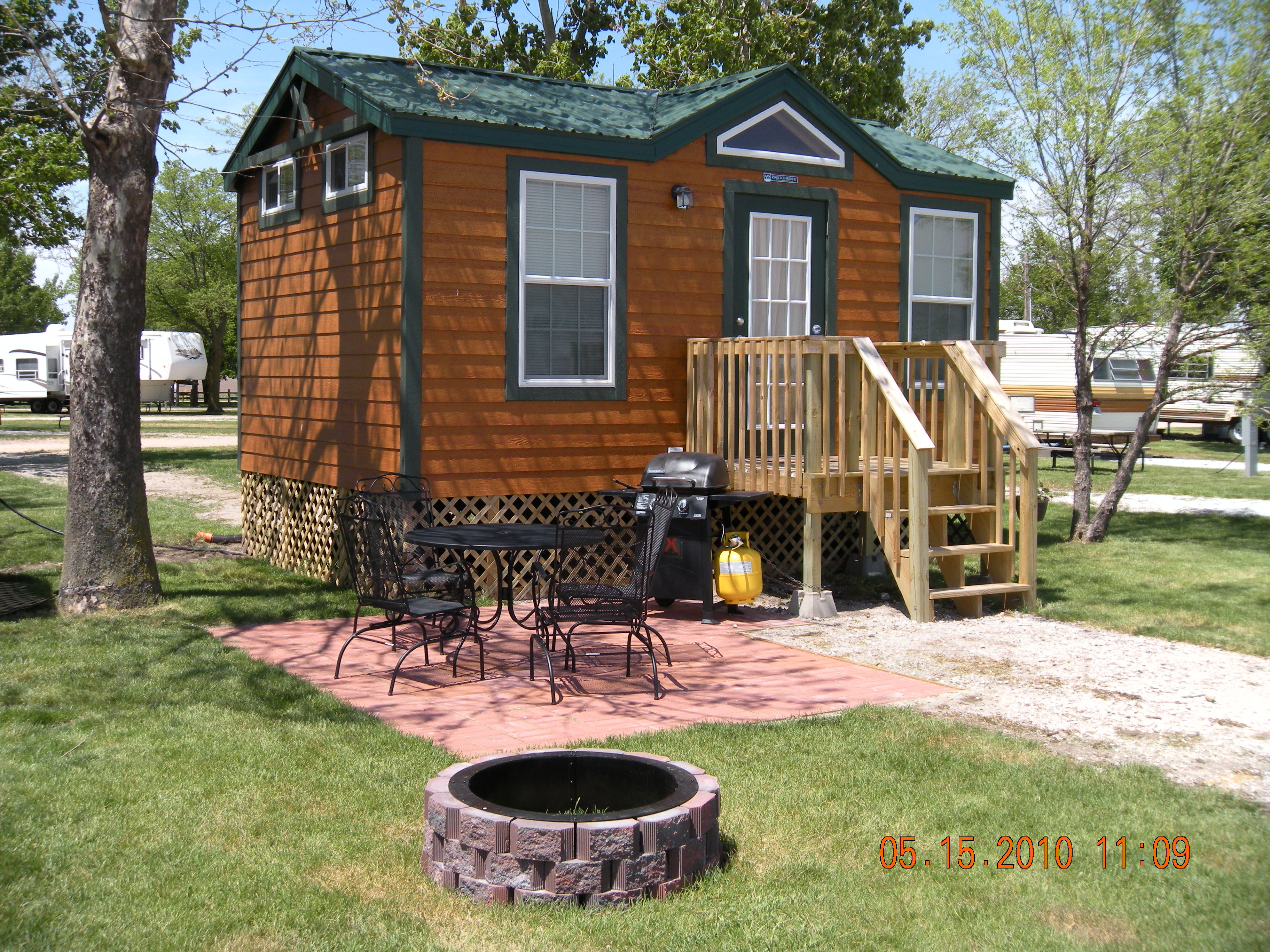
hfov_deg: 42.9
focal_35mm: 44
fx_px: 1614
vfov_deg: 32.9
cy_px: 476
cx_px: 635
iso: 64
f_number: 4
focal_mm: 7.4
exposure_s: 1/430
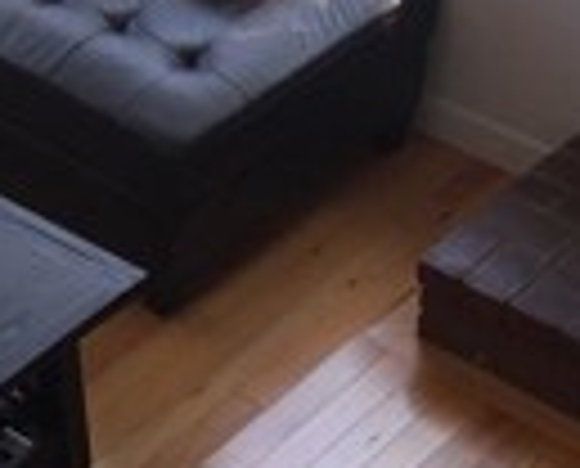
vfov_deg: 10.5
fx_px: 2410
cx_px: 31
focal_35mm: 140
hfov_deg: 13.6
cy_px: -333
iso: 32
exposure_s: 1/120
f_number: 2.2
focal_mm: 4.15
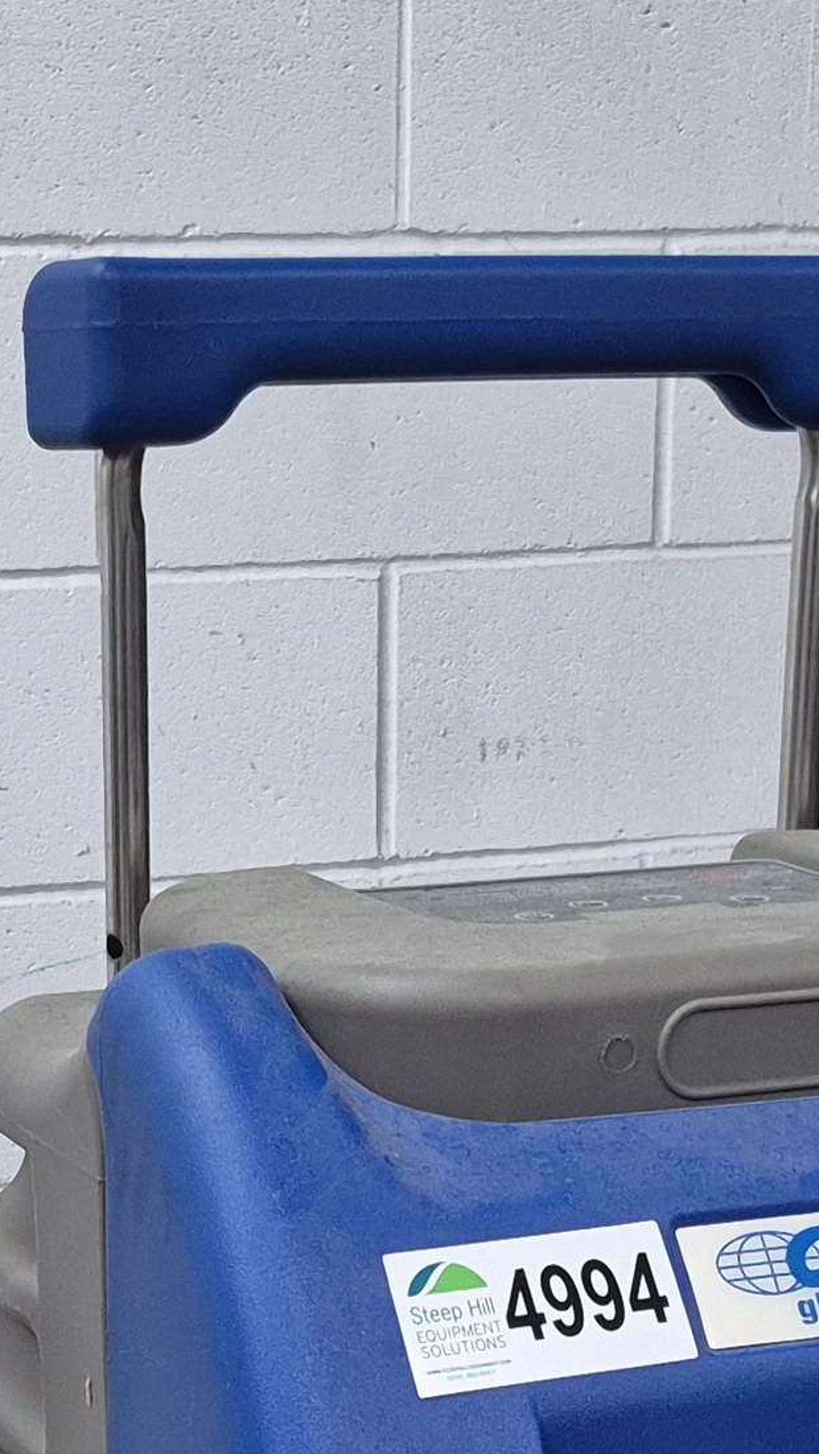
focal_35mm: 91
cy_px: 1480
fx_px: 3510
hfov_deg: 13.2
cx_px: 162
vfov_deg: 22.4
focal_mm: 5.4
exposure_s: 1/120
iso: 400
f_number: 1.8
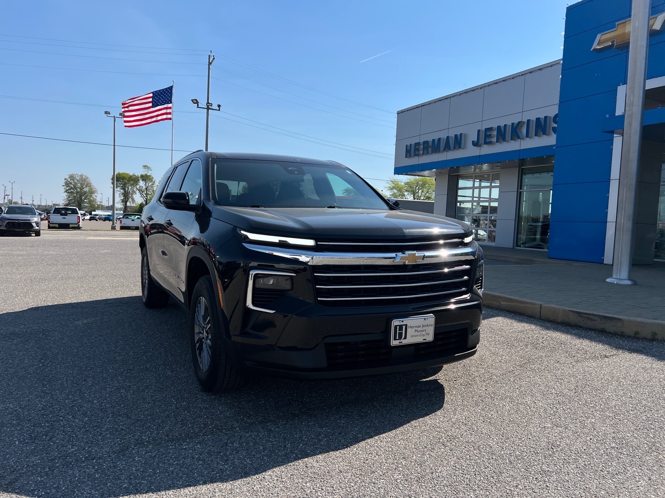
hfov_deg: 67.3
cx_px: 332
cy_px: 249
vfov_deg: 53.1
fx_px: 499
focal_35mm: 26
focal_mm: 5.7
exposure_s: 1/9434
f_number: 1.5
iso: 50
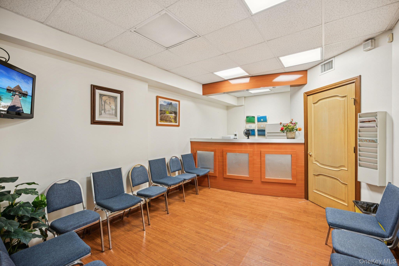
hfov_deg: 96.7
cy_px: 133
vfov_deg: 73.8
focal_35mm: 16
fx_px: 177
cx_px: 200
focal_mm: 16
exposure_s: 1/8
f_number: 5
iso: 400
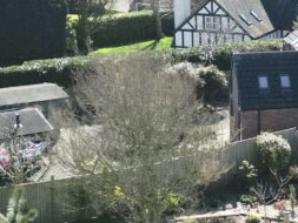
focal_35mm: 97
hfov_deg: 19.1
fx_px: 835
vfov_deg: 15.2
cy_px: 80
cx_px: 360
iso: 100
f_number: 1.7
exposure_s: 1/3200
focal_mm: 6.72
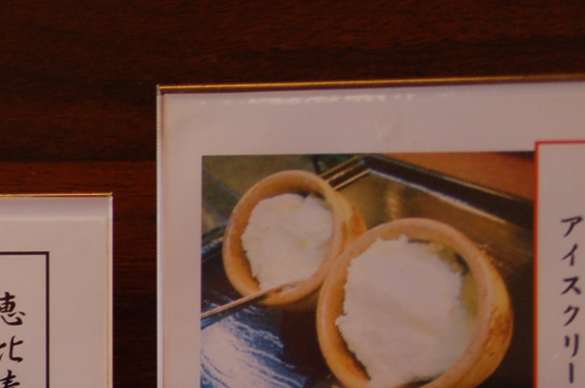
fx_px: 2548
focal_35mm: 157
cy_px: 399
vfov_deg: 8.7
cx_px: -250
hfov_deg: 12.5
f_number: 4.2
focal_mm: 32
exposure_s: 1/40
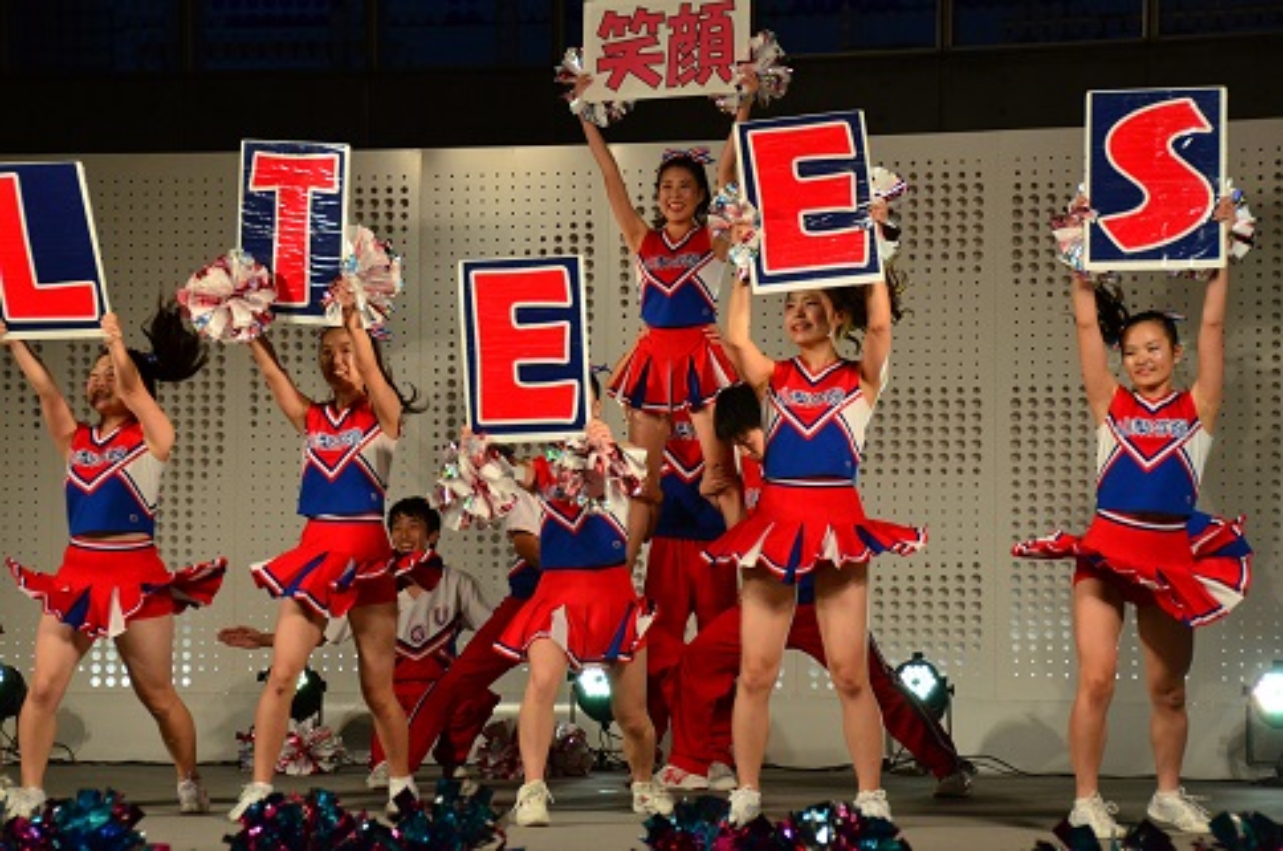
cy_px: 426
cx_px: 642
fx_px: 4003
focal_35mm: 112
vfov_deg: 12.1
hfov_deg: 18.2
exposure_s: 1/640
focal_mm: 75
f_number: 6.3
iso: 1600
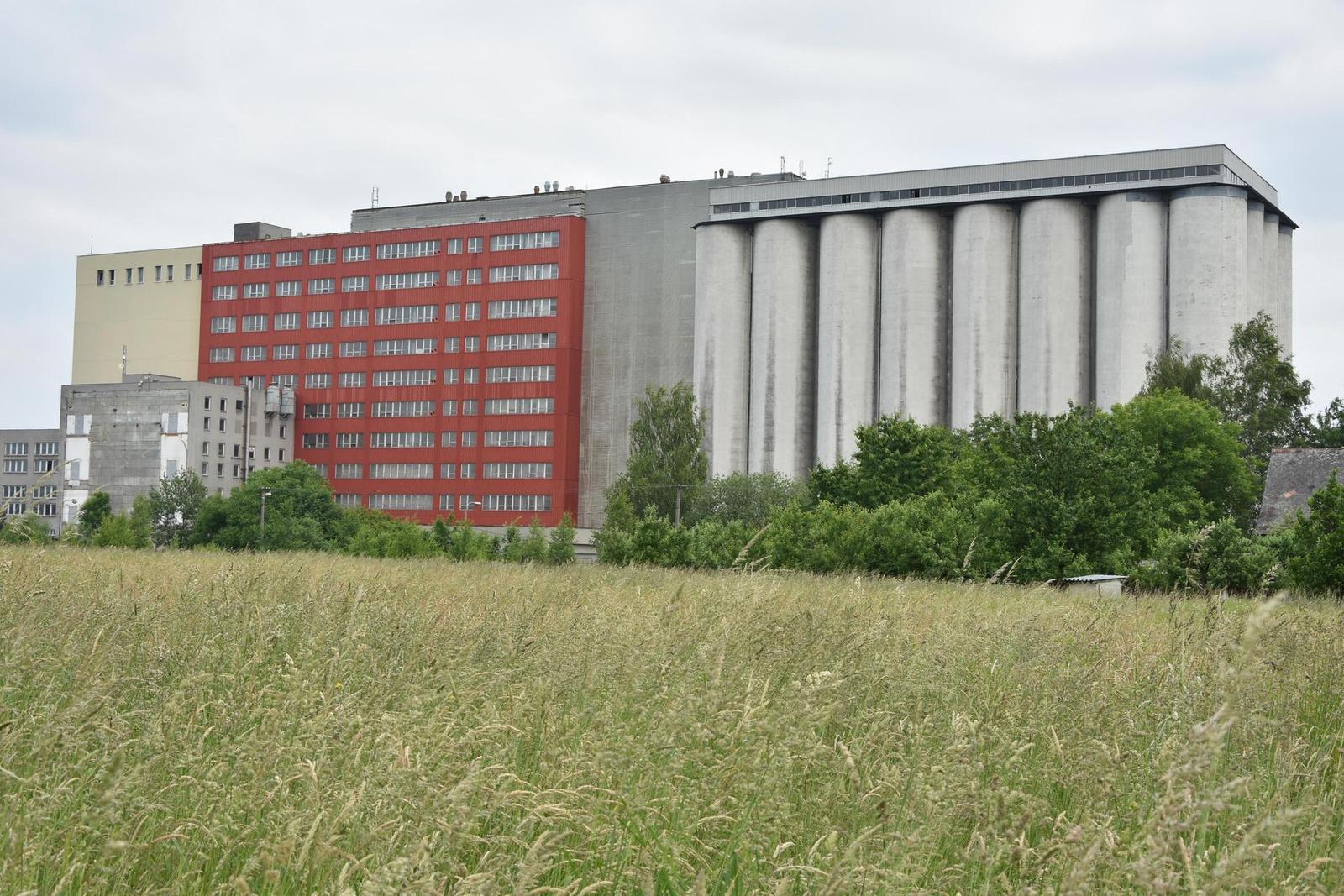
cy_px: 448
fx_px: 1792
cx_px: 672
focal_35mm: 48
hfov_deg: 41.1
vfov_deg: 28.1
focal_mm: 32
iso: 100
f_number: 9
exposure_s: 1/160
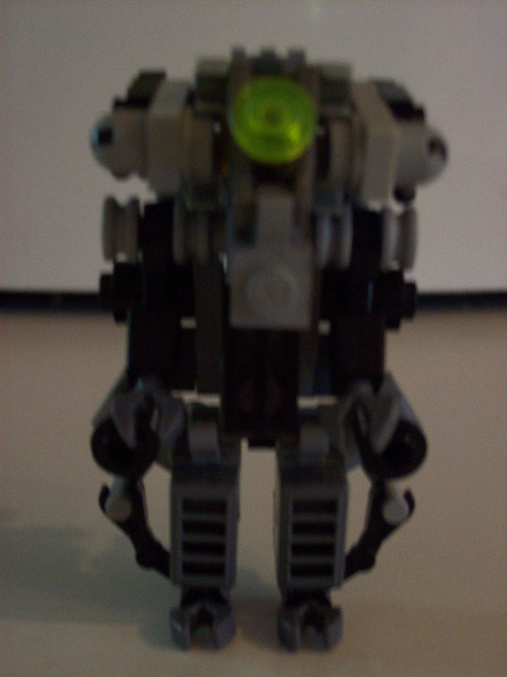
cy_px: 338
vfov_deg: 34.4
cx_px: 254
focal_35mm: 56
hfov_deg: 26.1
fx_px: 1094
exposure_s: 1/8
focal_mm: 9.4
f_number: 3.4
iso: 200
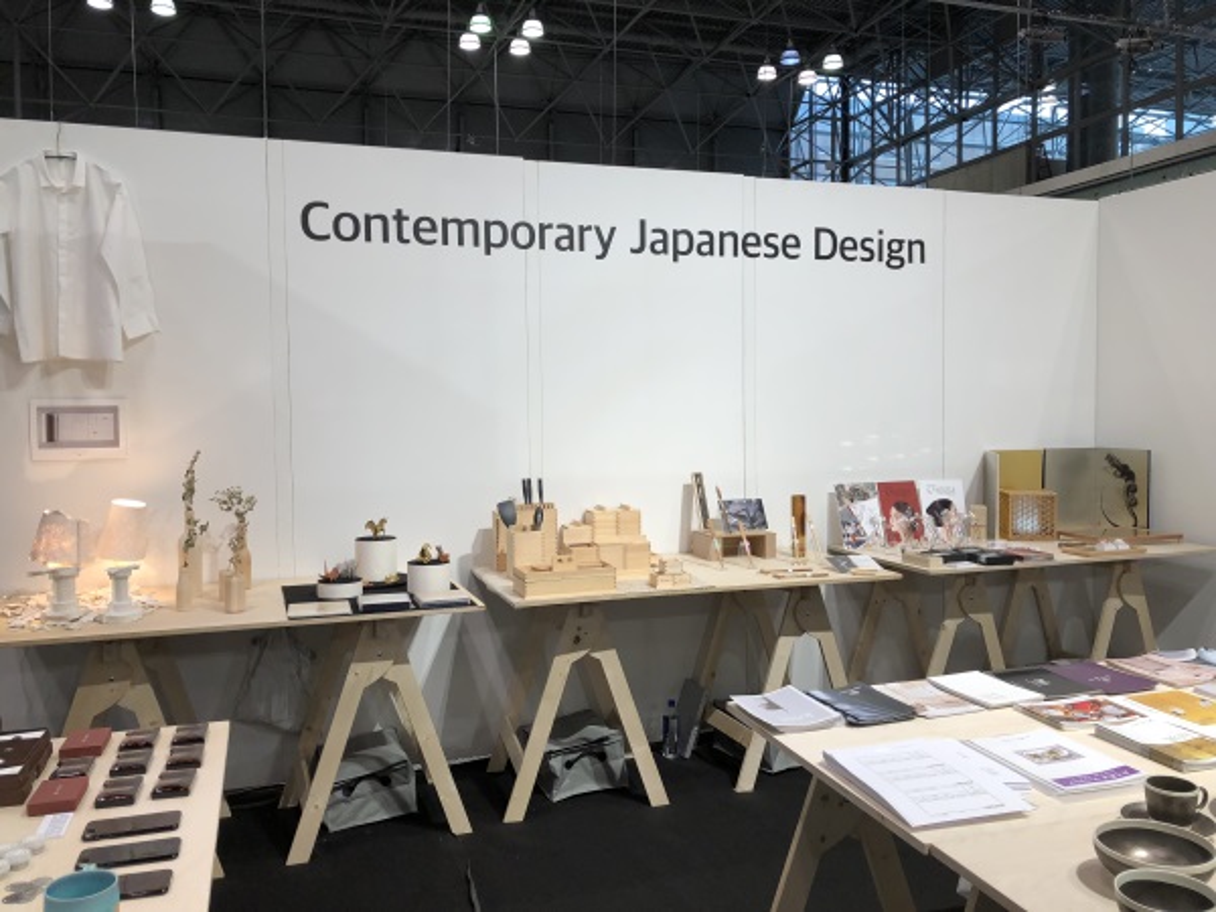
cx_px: 608
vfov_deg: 49.7
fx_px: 984
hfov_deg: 63.4
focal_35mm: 28
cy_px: 456
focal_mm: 4
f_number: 1.8
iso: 64
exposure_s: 1/120
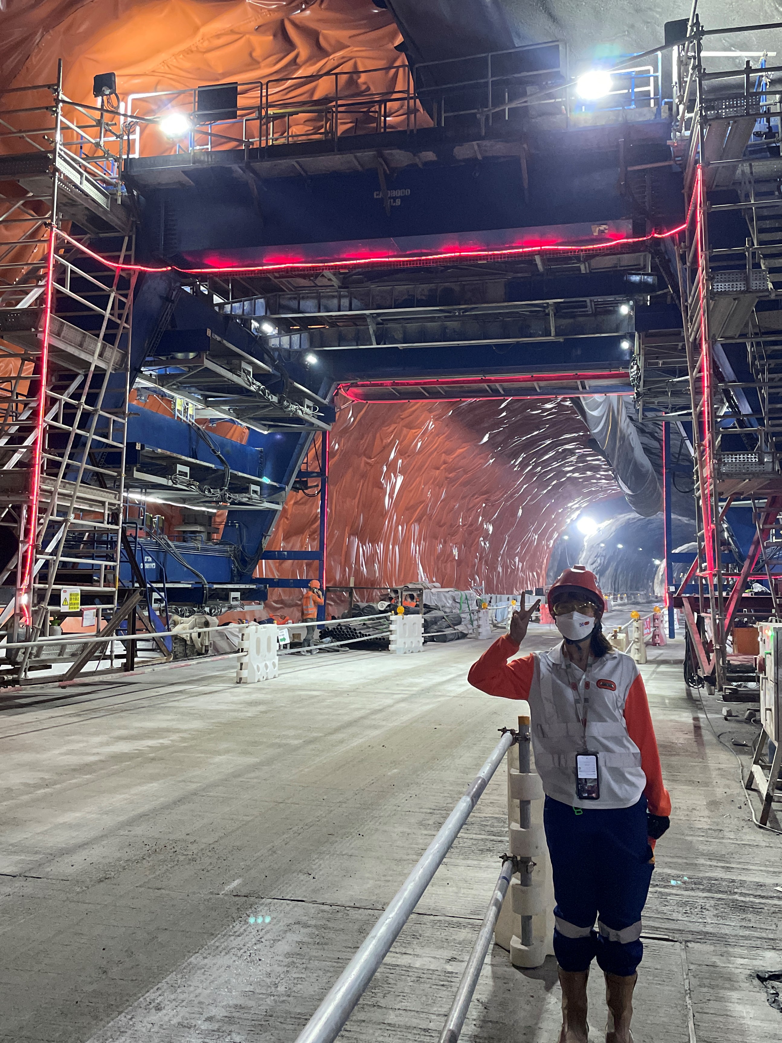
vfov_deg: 67.3
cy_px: 522
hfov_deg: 53.1
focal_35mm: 26
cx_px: 391
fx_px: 783
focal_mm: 4.2
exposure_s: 1/50
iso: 500
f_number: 1.6
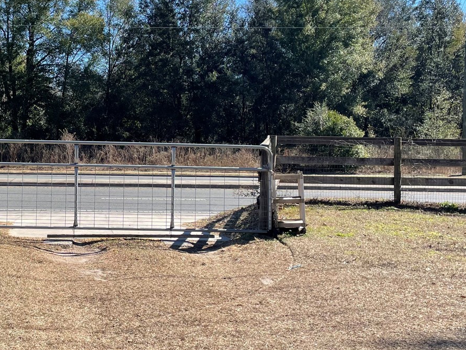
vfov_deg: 30.8
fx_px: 633
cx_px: 100
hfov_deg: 39.0
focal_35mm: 47
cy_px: 142
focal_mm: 4.2
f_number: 1.6
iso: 32
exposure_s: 1/2174
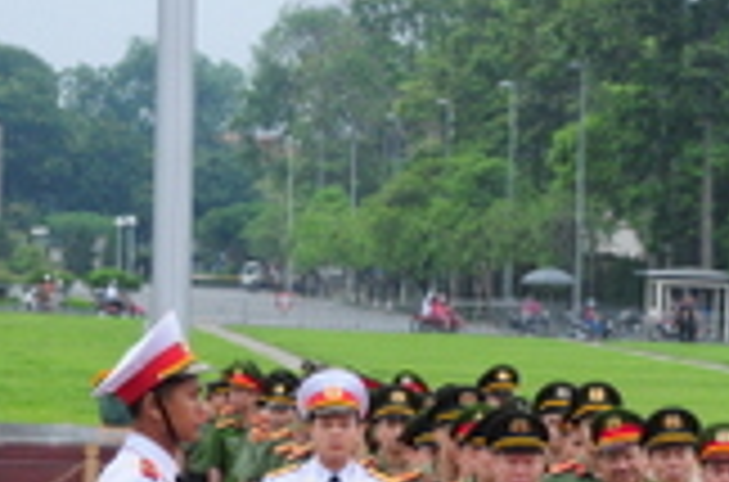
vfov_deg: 5.9
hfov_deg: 8.8
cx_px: 855
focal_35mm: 232
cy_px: 590
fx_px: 4684
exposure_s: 1/125
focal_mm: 50
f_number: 9
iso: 500
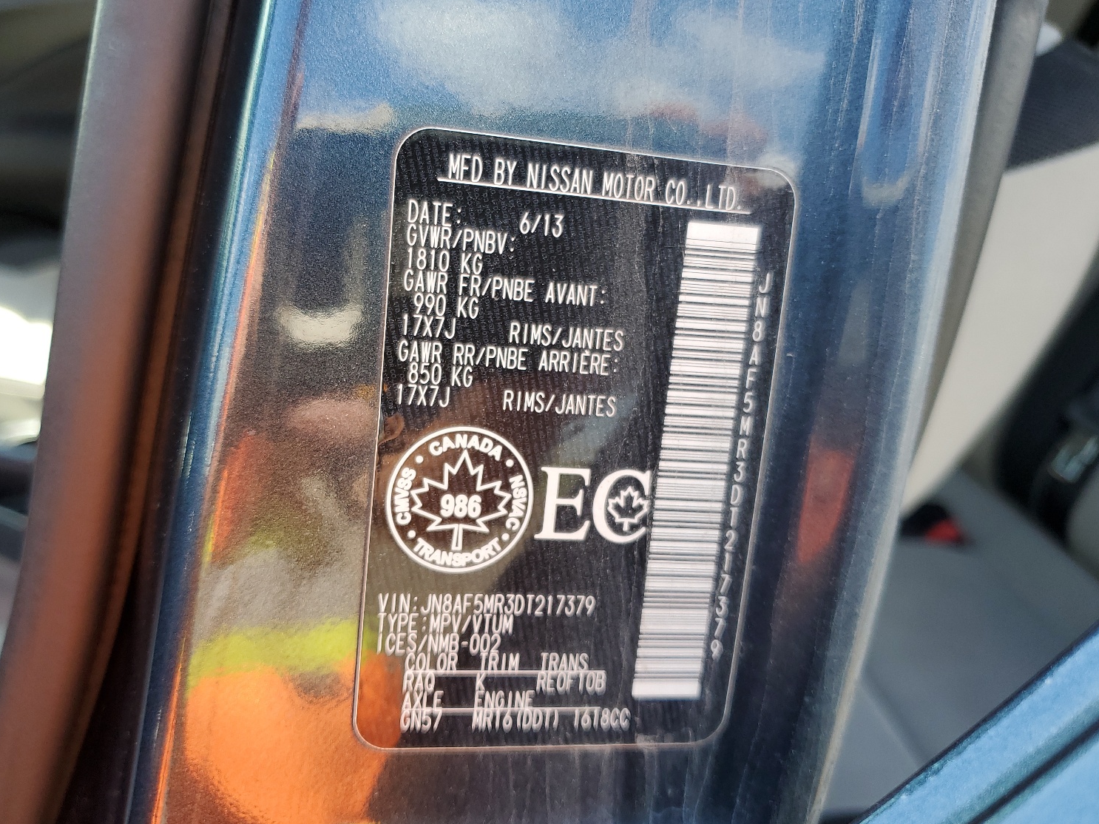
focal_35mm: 28
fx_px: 889
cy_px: 385
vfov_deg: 49.7
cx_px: 514
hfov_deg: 63.4
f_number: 1.5
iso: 50
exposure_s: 1/286
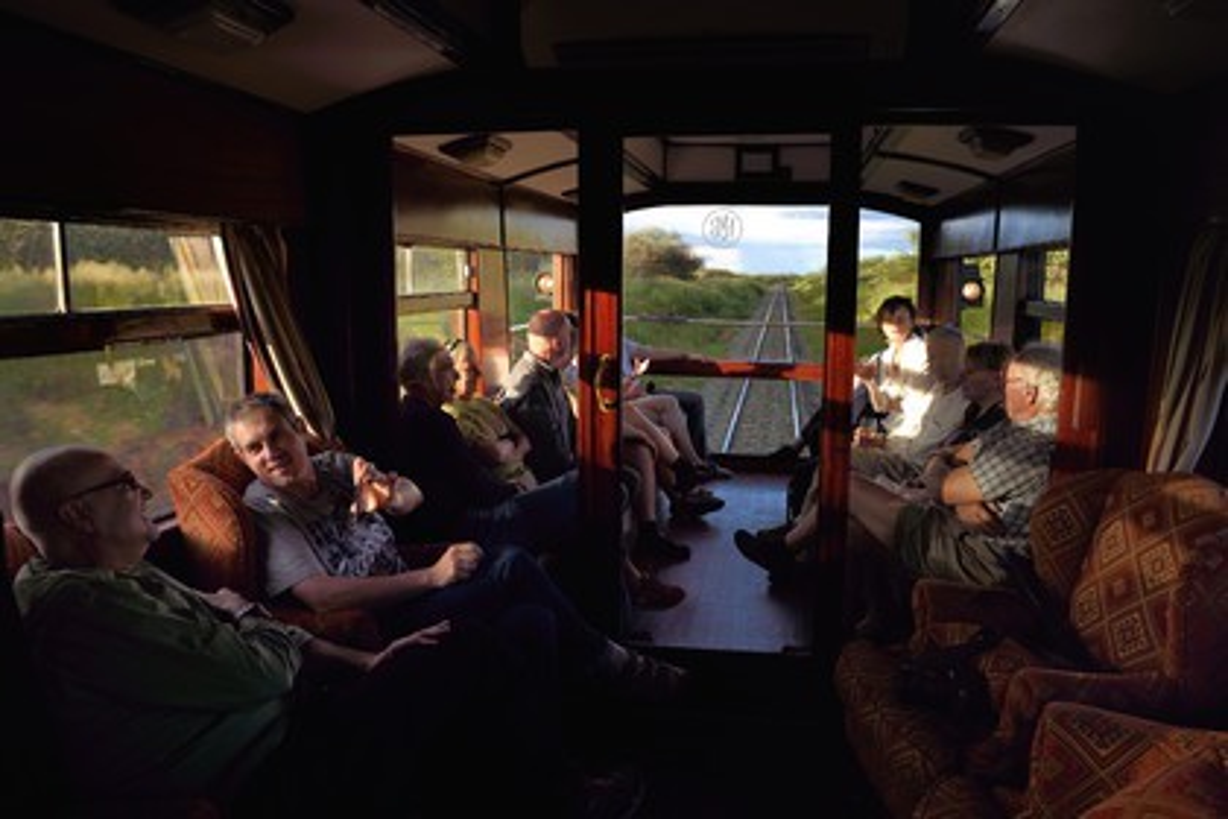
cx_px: 614
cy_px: 410
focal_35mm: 24
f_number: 6.3
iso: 200
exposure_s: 1/100
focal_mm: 24
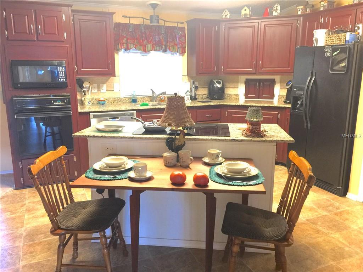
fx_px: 304
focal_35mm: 29
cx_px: 182
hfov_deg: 61.7
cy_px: 136
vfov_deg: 48.2
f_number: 2.2
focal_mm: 4.15
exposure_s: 1/15
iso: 80
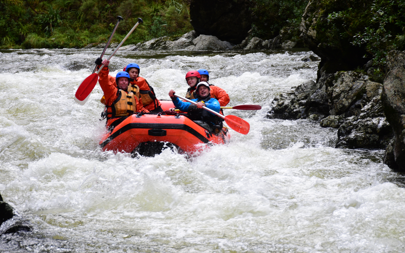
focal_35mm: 133
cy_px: 131
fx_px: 1463
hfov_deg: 15.8
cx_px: 199
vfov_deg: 9.9
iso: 800
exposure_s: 1/250
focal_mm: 85
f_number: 7.1
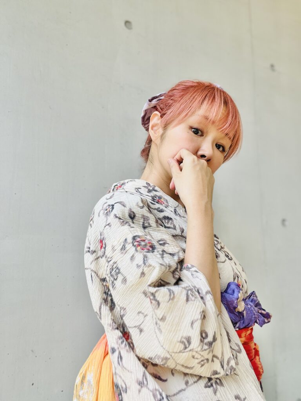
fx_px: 348
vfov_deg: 60.0
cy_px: 200
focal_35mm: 30
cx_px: 150
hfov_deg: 46.8
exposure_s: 1/121
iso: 25
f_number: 2.2
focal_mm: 2.71
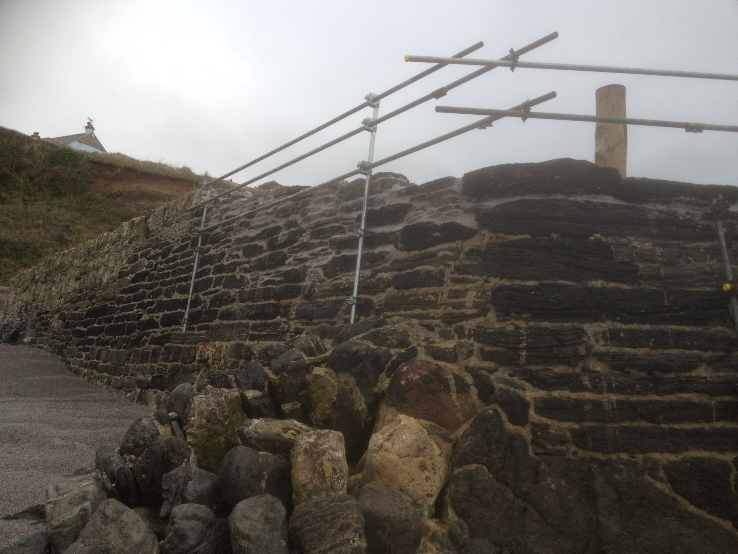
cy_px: 277
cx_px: 369
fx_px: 746
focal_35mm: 35
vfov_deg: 40.7
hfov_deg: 52.6
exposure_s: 1/155
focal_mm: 4.28
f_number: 2.4
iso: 50
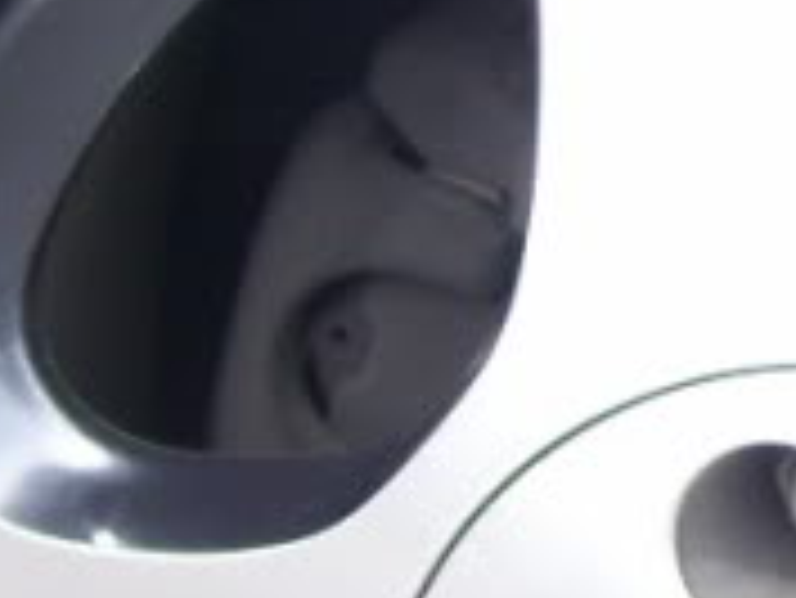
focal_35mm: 214
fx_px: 4924
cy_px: 360
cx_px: 1102
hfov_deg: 9.1
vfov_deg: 6.9
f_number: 2.7
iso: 80
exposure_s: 1/180
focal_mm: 6
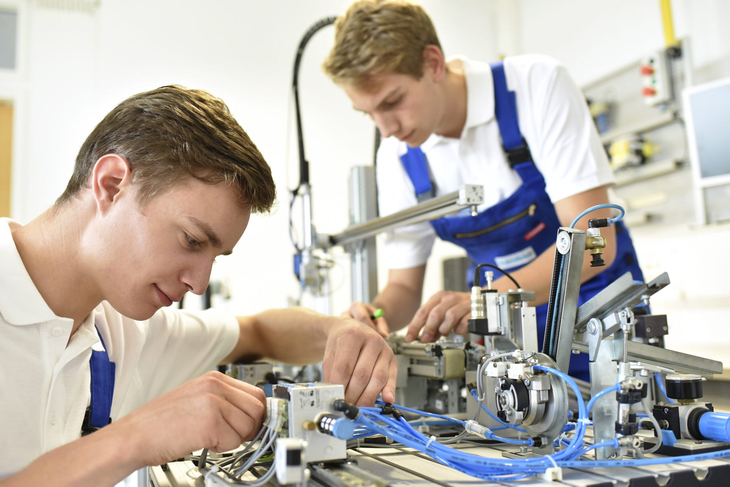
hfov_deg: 54.4
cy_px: 244
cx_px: 365
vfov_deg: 37.9
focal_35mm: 35
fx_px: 710
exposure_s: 1/250
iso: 1600
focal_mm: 35
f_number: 2.8
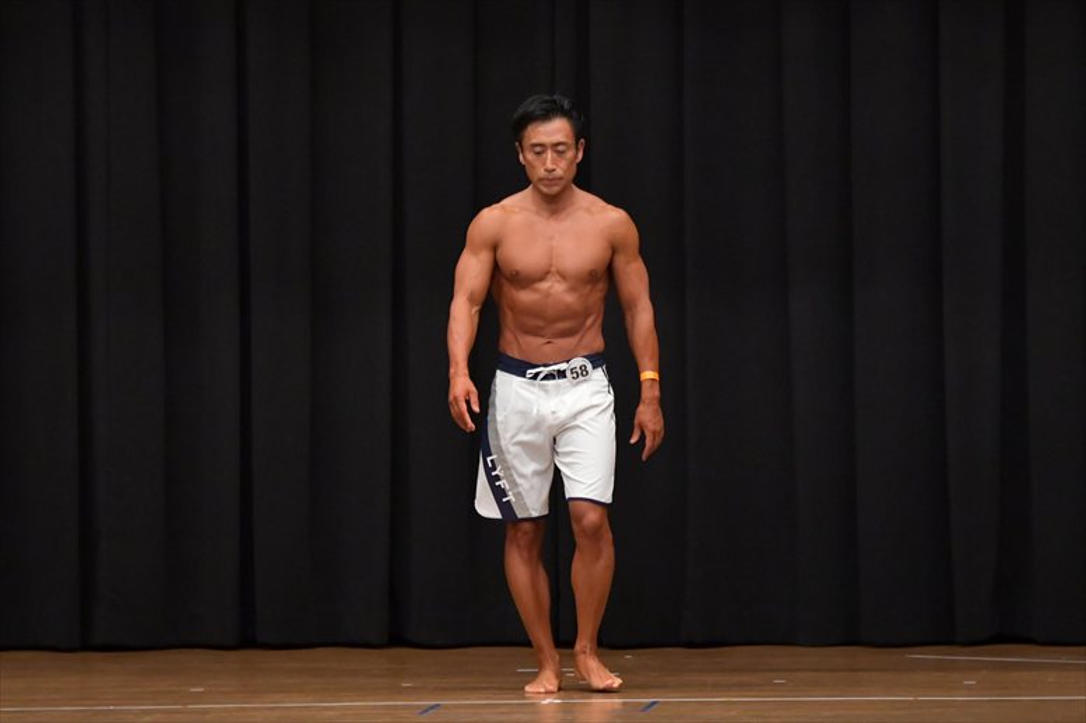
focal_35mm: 240
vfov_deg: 5.7
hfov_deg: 8.6
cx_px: 543
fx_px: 7237
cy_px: 362
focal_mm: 160
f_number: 5.6
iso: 6400
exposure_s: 1/400
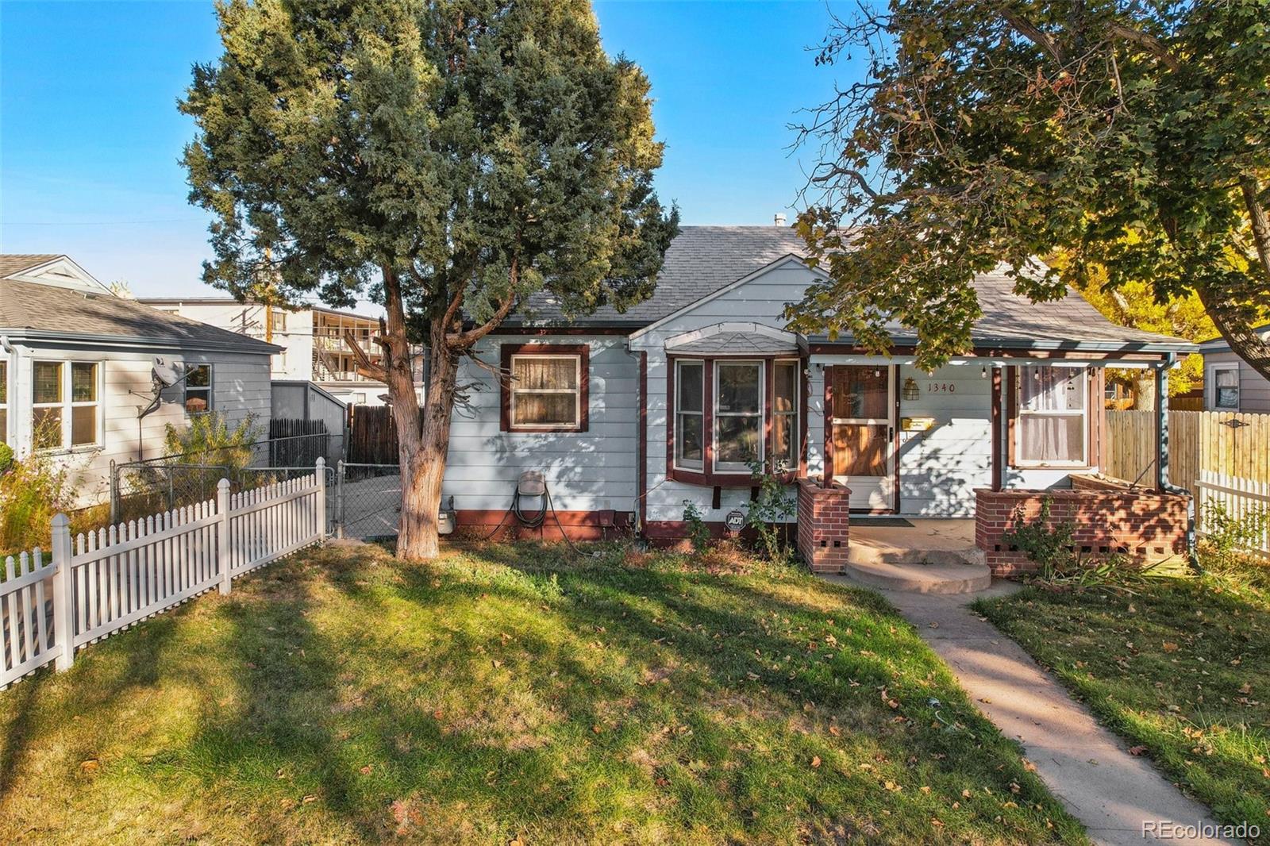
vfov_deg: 57.2
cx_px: 635
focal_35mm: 22
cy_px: 423
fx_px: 776
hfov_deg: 78.6
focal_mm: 8.4
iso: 100
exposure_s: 1/500
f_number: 2.8
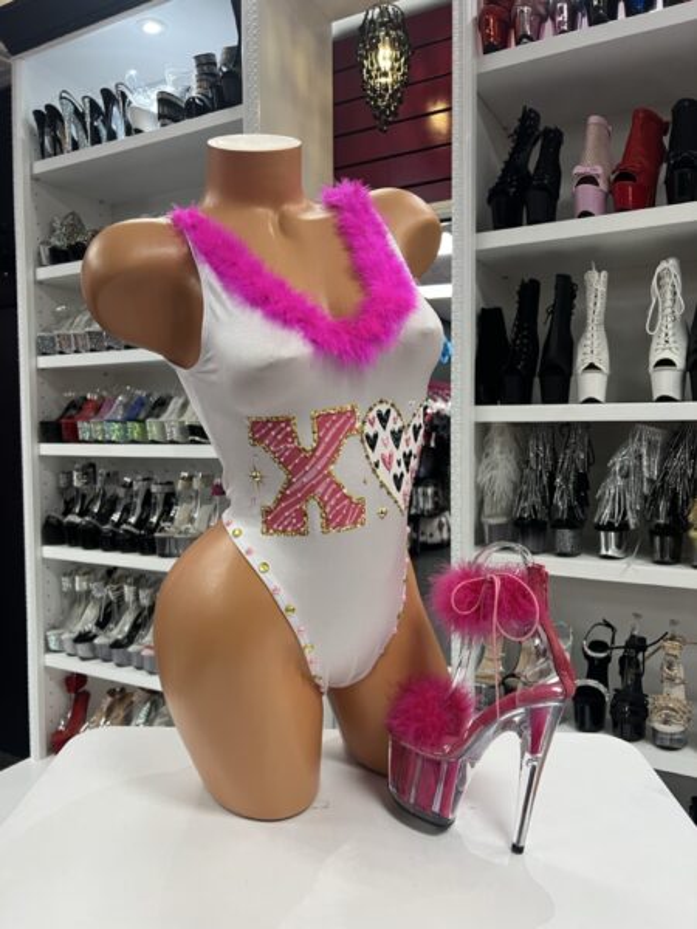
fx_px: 698
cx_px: 348
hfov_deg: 53.1
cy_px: 464
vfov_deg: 67.3
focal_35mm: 26
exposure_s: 1/60
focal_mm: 5.7
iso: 100
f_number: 1.5
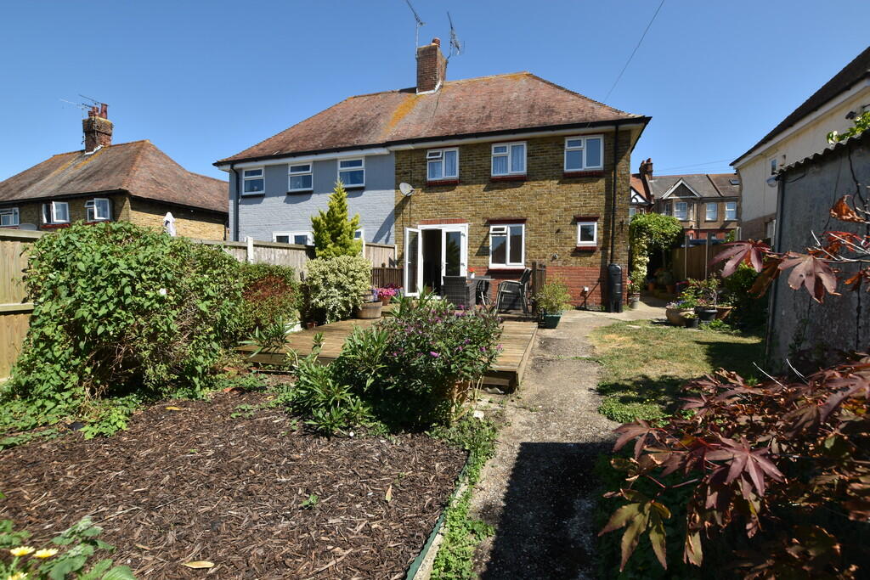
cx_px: 435
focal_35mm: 15
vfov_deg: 77.3
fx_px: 363
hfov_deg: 100.4
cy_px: 290
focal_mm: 10
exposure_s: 1/250
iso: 110
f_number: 8
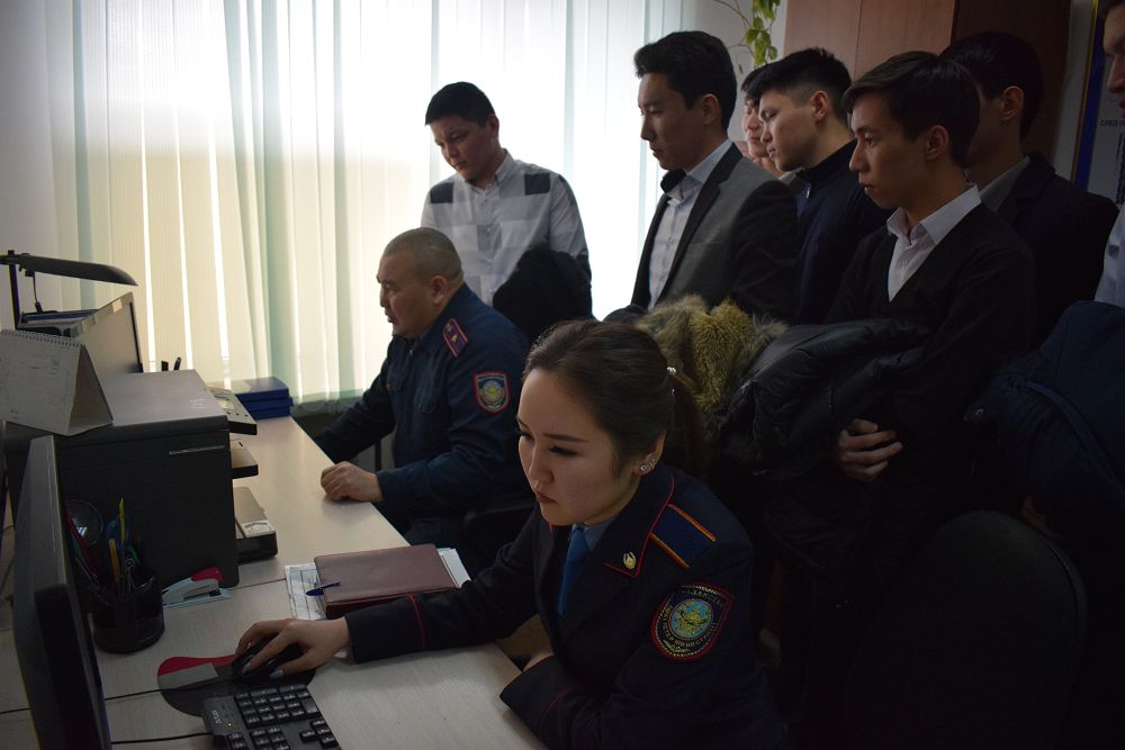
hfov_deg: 67.4
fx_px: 844
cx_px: 562
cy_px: 375
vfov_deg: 47.9
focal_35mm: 27
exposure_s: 1/500
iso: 2200
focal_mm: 18
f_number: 3.5
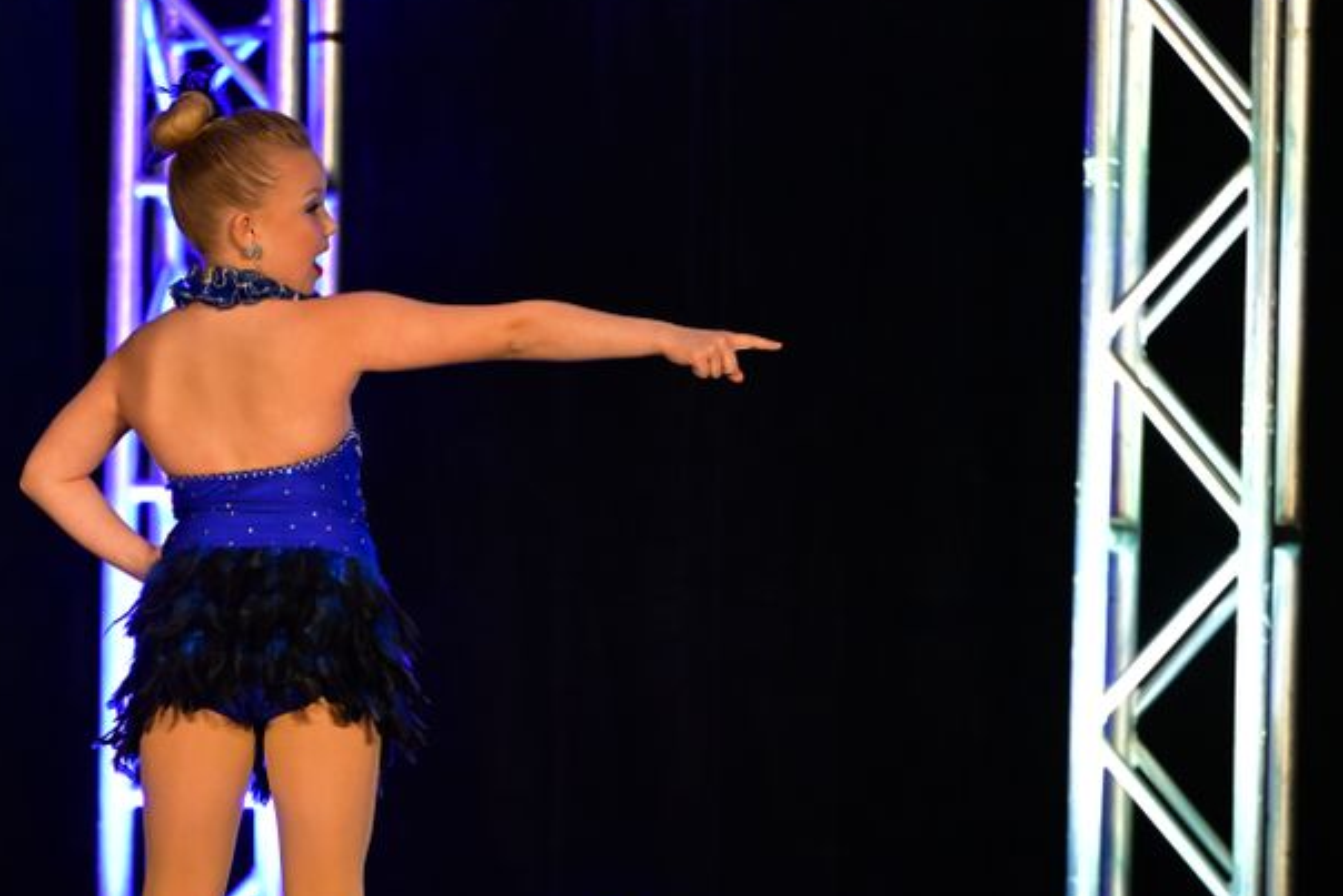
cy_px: 548
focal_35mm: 305
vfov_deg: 4.5
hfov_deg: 6.7
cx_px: 262
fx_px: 11380
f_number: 2.8
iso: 4000
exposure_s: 1/800
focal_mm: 180
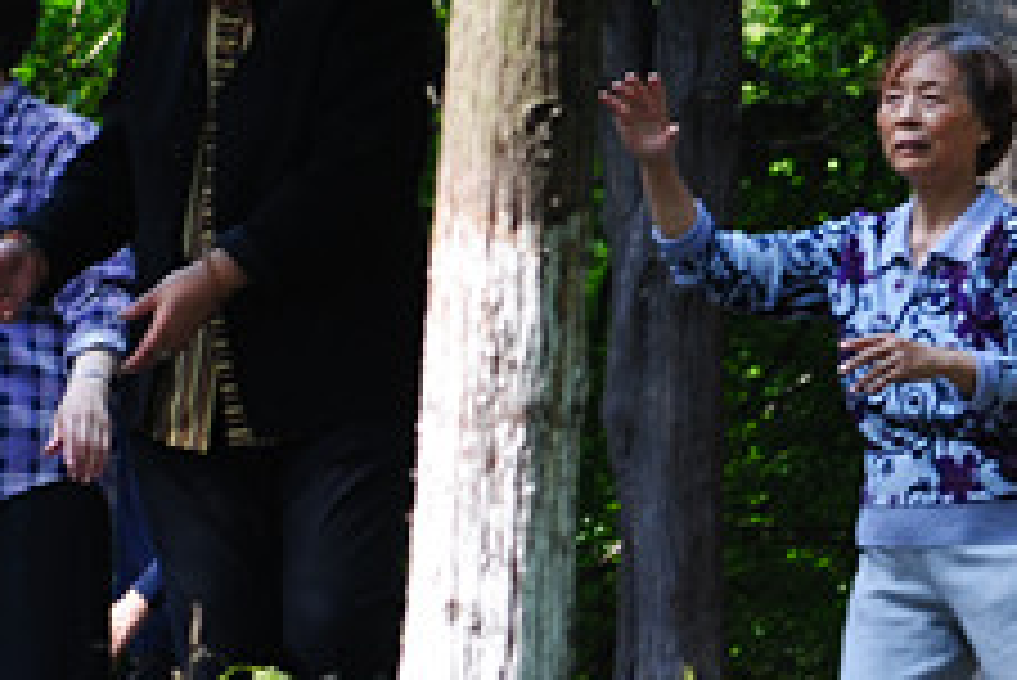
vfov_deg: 3.1
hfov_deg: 4.6
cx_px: 248
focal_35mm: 451
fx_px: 12742
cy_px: 480
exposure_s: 1/80
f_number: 5.6
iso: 100
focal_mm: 85
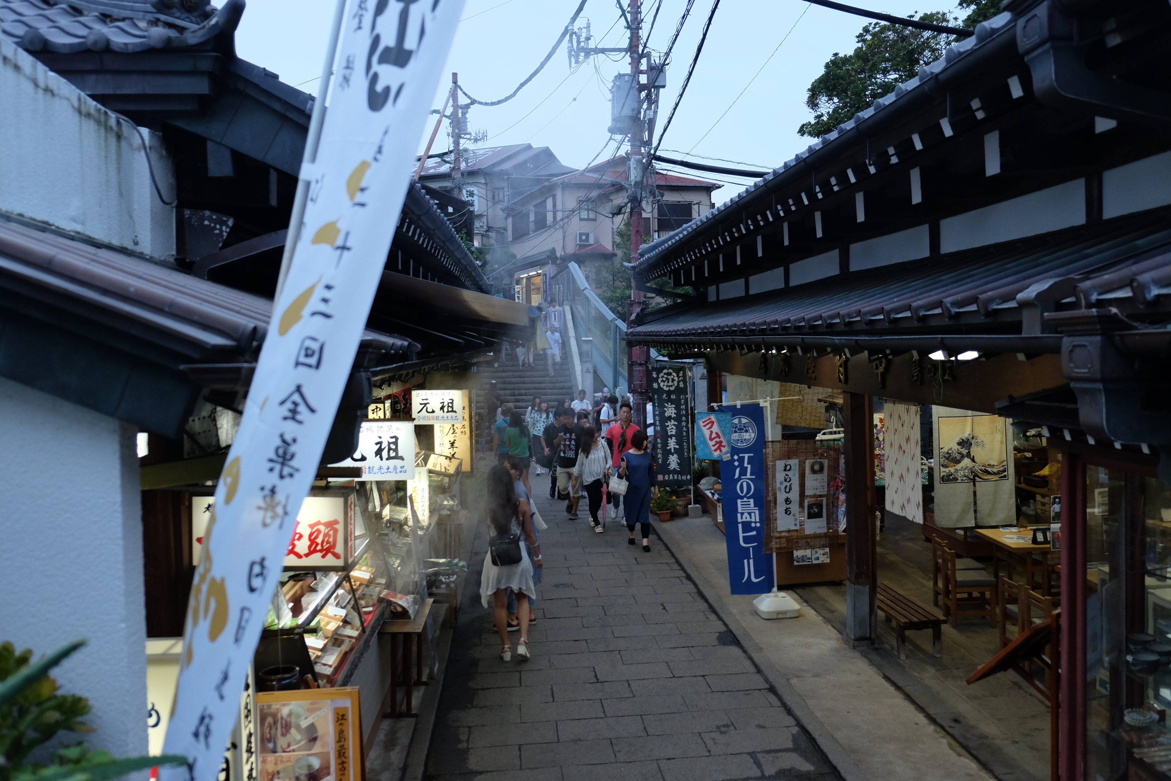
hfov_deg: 63.7
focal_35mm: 29
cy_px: 390
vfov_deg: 45.0
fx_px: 943
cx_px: 586
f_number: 2.8
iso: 800
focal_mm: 19.6
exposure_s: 1/80
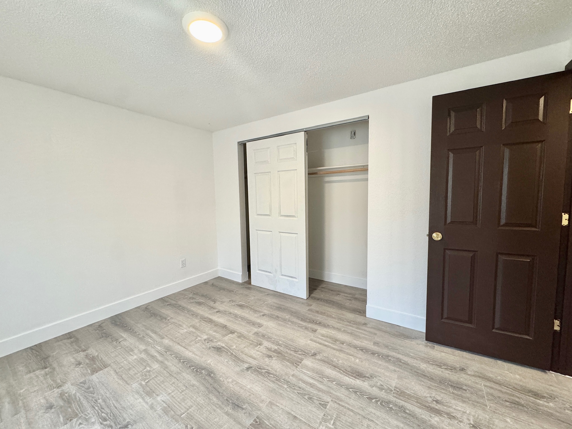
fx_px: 231
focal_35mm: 14
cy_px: 214
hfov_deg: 102.1
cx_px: 286
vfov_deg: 85.7
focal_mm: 2.22
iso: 250
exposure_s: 1/120
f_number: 2.2
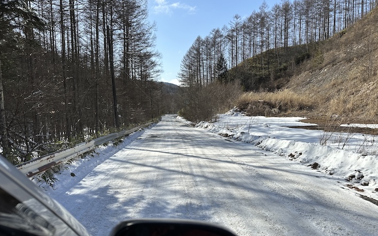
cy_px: 138
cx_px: 192
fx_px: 268
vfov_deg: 47.4
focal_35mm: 26
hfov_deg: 70.4
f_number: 1.78
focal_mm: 6.86
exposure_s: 1/5000
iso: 80
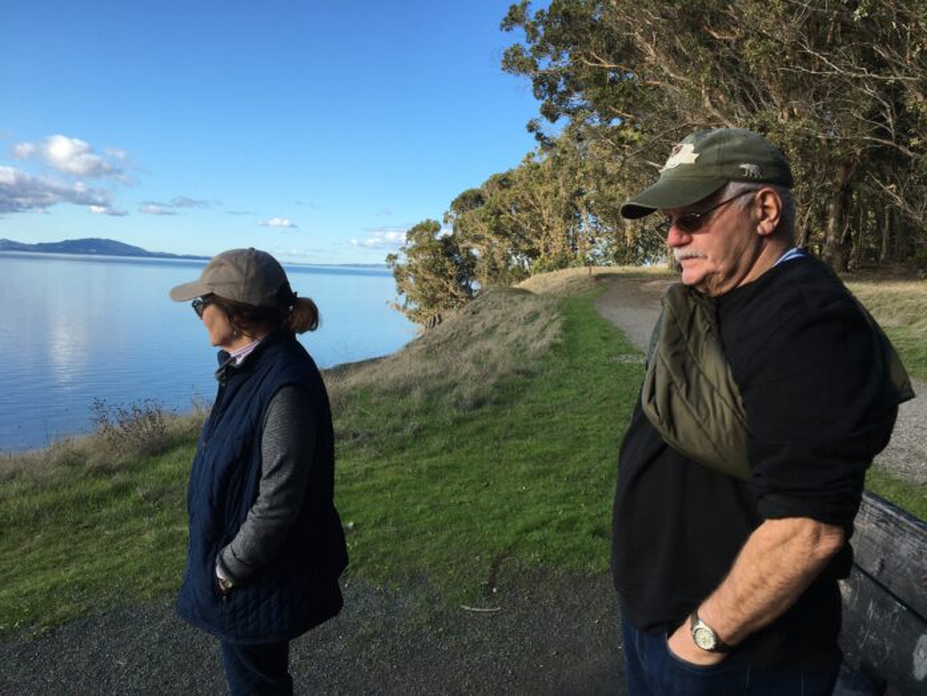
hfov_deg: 61.7
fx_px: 777
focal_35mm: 29
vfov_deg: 48.2
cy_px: 348
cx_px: 464
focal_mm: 4.15
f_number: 2.2
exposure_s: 1/1068
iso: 25
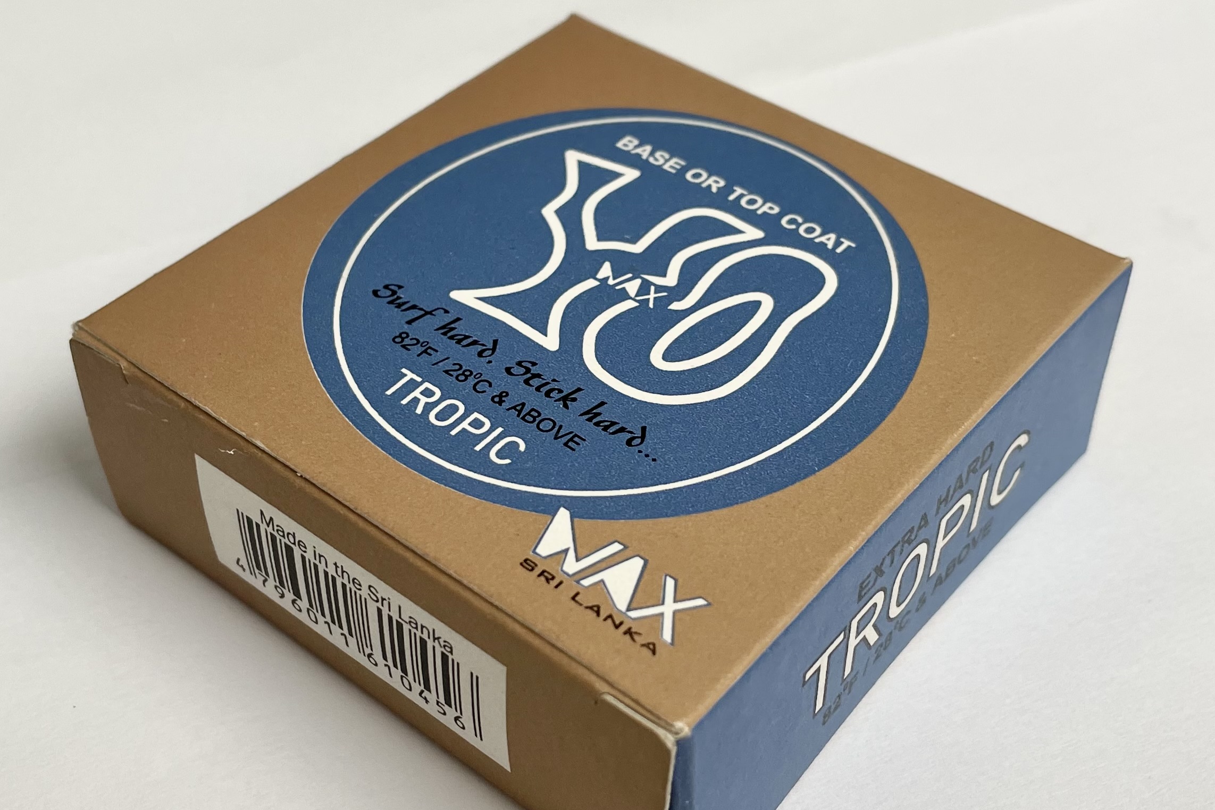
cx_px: 604
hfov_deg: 65.5
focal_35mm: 28
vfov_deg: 46.3
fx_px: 945
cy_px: 461
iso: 64
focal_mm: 4.2
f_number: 1.6
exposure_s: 1/121
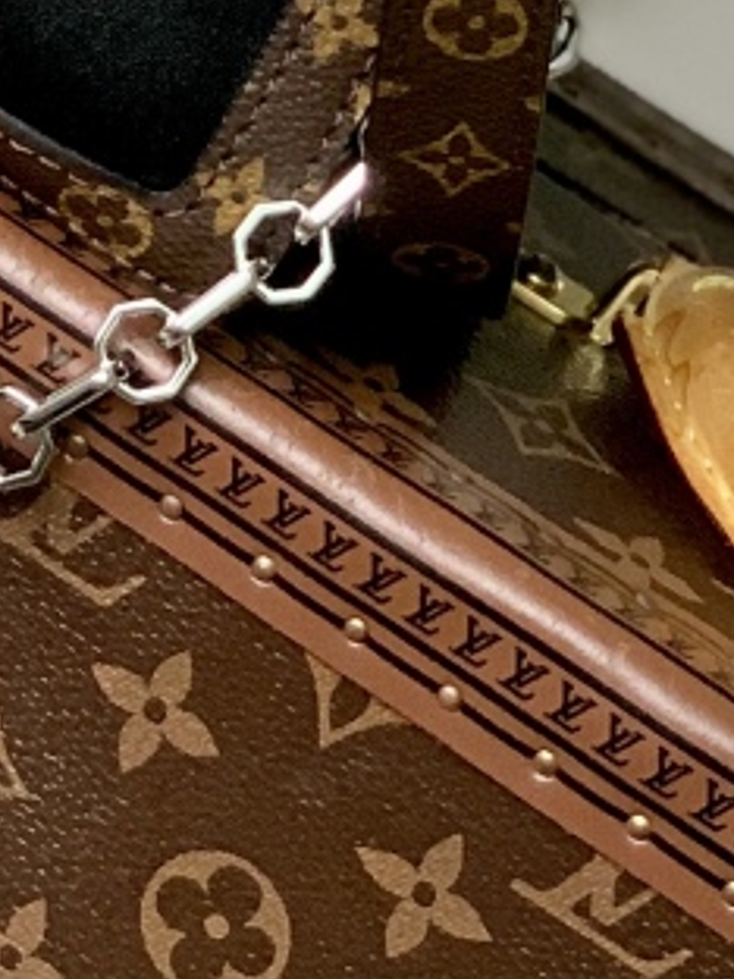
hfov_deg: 6.1
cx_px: -254
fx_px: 6785
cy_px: -929
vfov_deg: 7.9
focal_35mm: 240
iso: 125
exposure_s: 1/90
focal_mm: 6
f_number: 2.4
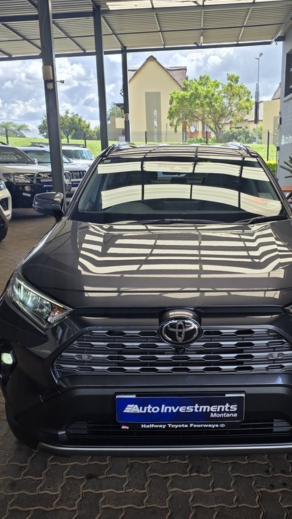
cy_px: 259
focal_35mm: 34
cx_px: 185
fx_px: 468
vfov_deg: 58.0
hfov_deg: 34.5
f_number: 1.7
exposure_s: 1/2005
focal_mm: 6.25
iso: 80
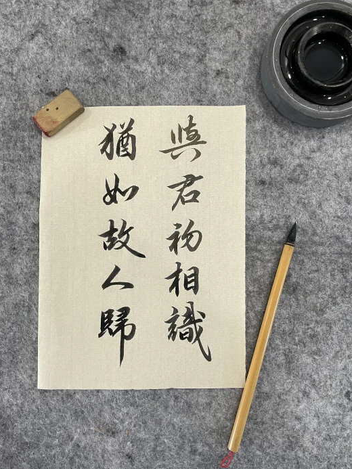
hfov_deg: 51.4
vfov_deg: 65.3
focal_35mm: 27
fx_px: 366
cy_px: 229
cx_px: 179
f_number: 1.6
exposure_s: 1/50
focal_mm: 4.2
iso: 160
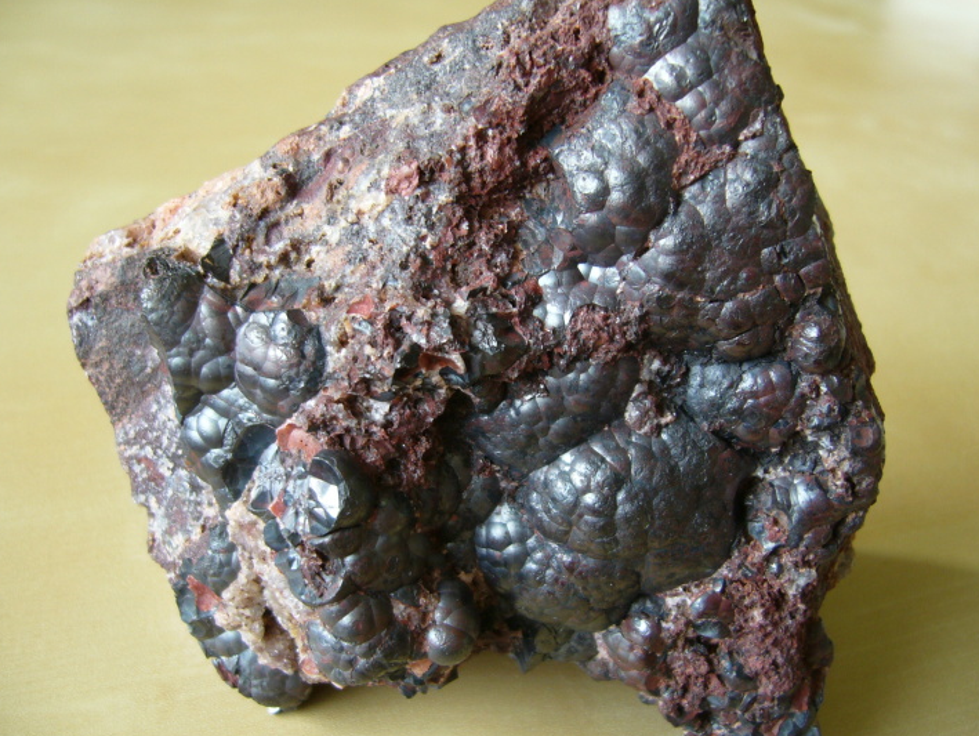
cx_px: 497
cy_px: 358
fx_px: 1047
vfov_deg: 38.7
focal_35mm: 37
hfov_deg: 50.1
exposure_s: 1/25
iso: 80
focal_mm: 5.8
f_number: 2.8
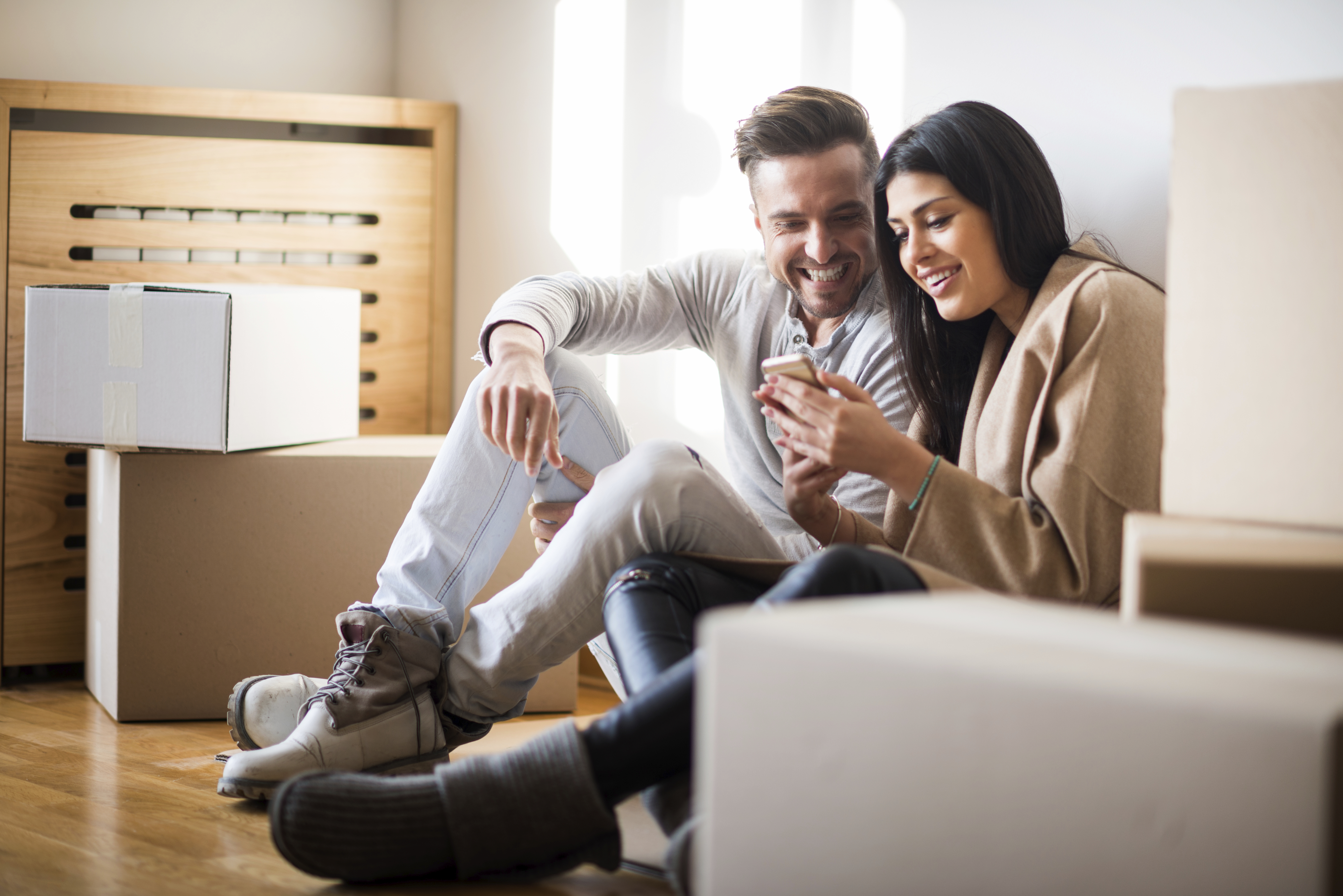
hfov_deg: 23.9
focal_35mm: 85
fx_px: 3172
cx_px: 672
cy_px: 448
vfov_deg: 16.1
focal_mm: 85
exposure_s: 1/320
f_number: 1.6
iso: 100
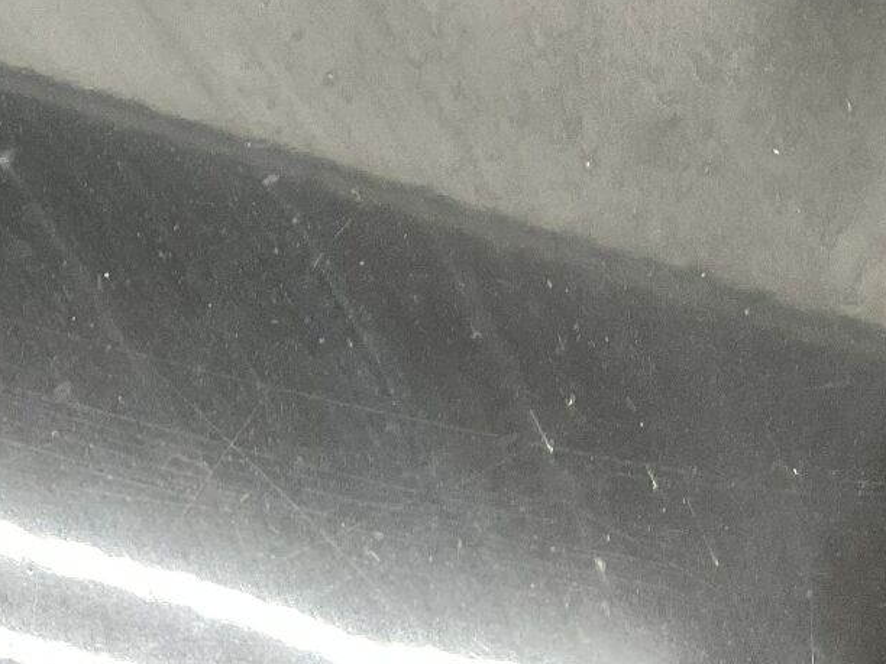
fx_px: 2329
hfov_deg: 21.1
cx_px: 796
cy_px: -182
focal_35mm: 91
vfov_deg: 15.5
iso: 125
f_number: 1.8
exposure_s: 1/50
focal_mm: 3
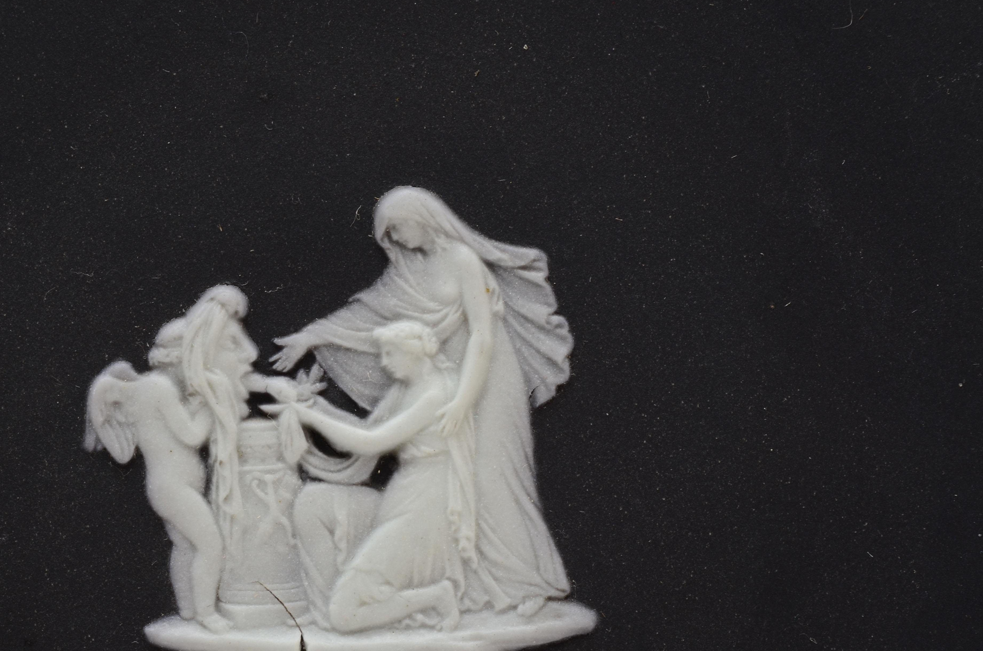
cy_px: 420
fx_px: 3016
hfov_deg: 18.5
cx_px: 350
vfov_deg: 12.3
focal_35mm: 111
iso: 100
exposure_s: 1/160
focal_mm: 55
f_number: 20
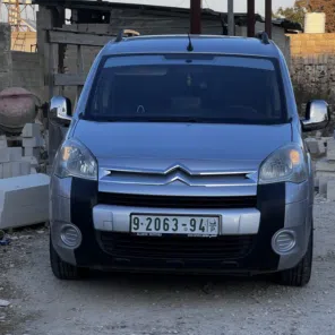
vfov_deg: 18.9
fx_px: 1007
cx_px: 169
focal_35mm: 92
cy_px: 140
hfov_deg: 18.9
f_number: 2.8
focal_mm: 9
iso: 32
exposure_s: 1/117
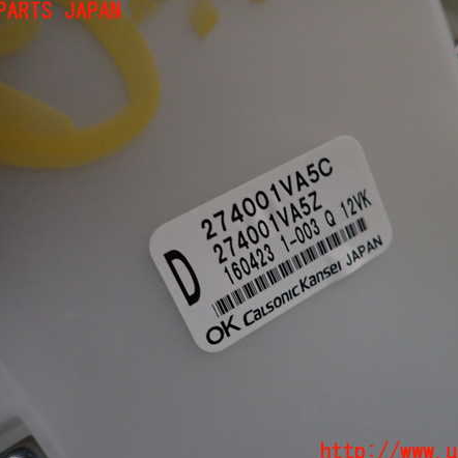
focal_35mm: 30
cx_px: 244
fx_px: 449
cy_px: 232
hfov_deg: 54.0
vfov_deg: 54.0
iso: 640
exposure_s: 1/30
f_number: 2
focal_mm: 4.5
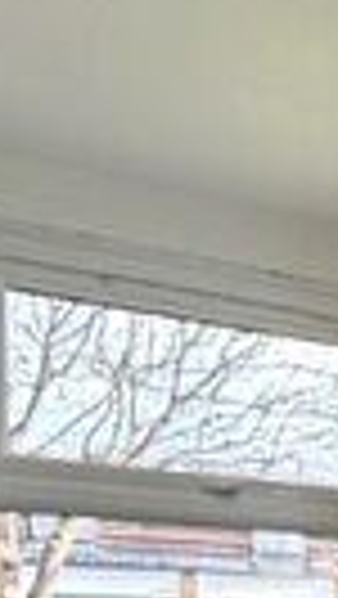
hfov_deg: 11.5
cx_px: 897
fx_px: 1272
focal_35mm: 80
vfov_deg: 24.1
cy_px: 717
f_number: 2.2
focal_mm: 2.22
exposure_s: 1/121
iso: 64
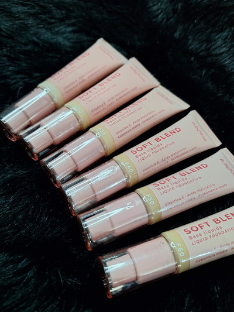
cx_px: 117
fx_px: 207
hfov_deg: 58.9
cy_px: 156
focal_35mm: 23
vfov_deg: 73.9
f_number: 1.8
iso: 250
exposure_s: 1/50
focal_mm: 5.54
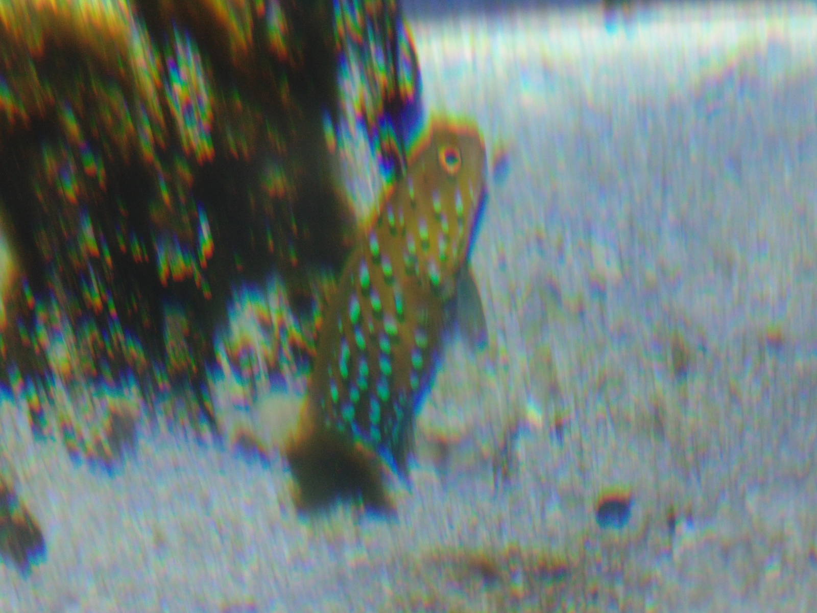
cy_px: 306
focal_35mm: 190
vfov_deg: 7.8
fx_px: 4484
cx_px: 408
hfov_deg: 10.4
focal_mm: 34.2
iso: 200
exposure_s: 1/60
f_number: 5.4
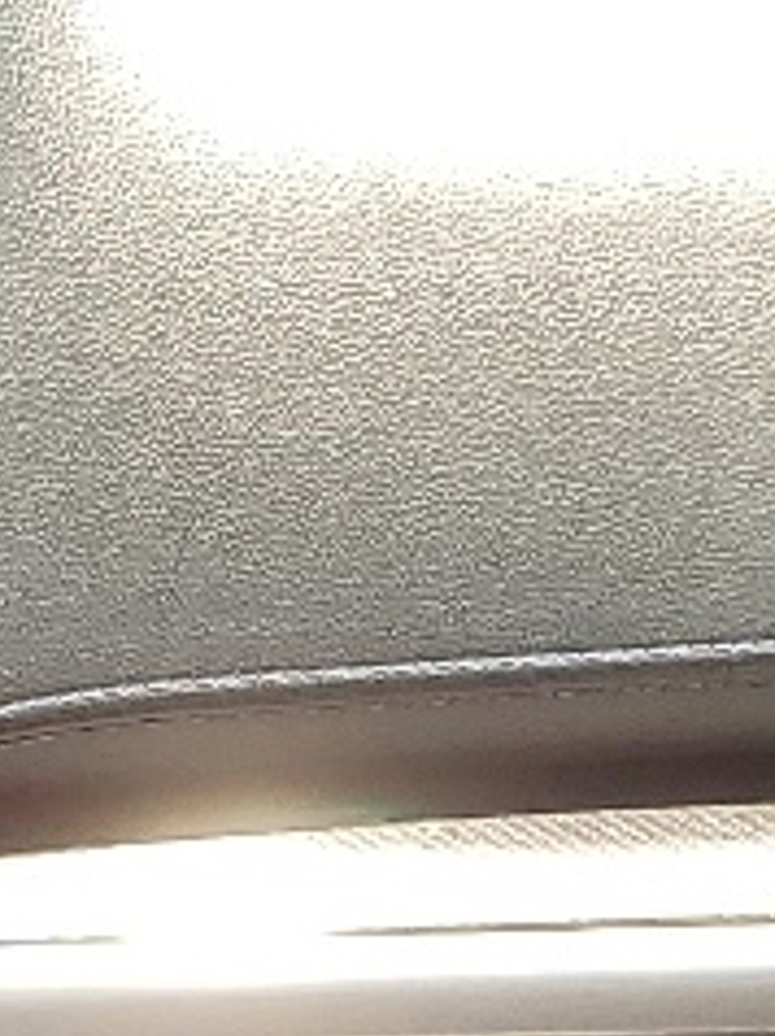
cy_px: 1754
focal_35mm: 175
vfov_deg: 10.7
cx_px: -1197
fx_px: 5233
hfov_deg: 7.8
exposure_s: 1/270
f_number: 1.5
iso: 50
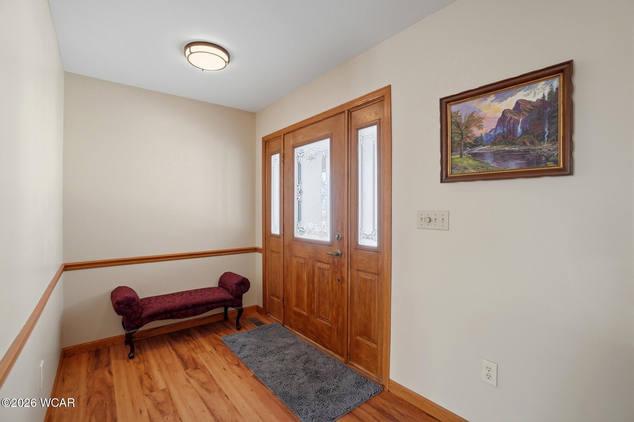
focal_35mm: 15
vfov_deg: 77.3
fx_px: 264
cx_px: 317
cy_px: 211
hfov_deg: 100.4
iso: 100
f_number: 4
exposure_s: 1/500
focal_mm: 10
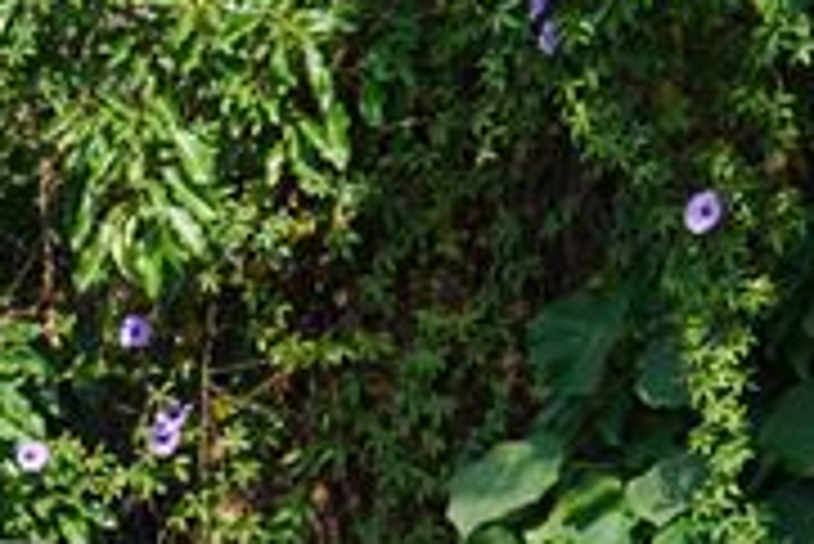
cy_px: 1045
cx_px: -1471
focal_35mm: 192
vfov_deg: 6.9
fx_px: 4345
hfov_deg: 9.0
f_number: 8
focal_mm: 34
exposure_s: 1/160
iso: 100
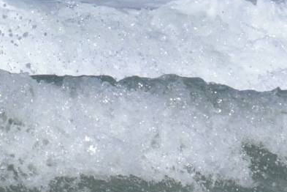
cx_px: -215
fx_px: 21013
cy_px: -102
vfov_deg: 0.5
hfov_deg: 0.8
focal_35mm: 2636
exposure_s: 1/1600
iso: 800
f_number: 13
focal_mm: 300
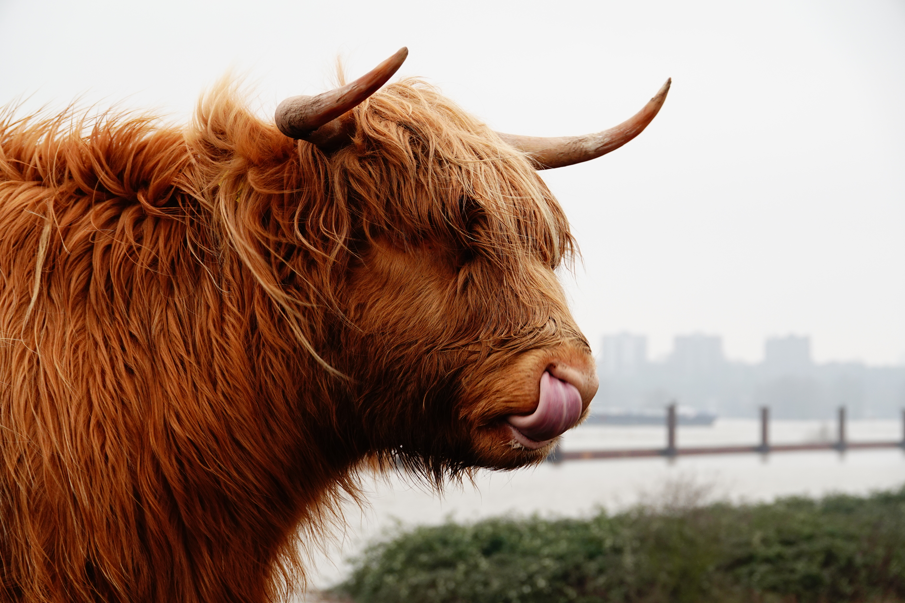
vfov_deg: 11.1
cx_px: 452
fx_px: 3092
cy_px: 302
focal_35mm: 123
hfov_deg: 16.7
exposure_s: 1/125
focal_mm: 44.93
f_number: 4
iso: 160
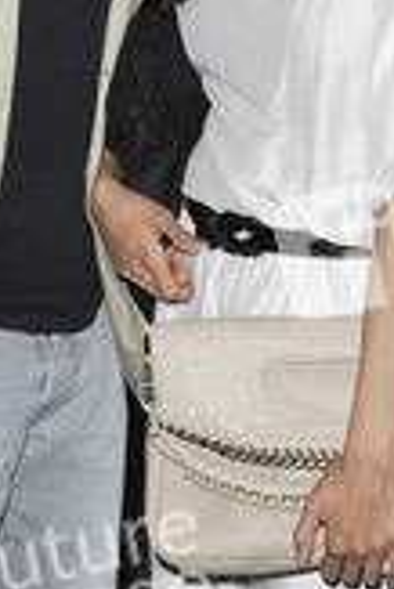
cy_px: 54
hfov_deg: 12.7
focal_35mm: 108
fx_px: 1769
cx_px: 132
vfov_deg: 18.6
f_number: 5.6
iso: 640
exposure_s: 1/160
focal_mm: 44
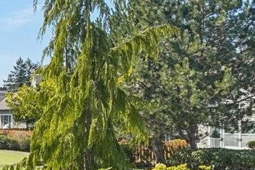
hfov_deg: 20.6
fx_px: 538
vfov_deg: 17.8
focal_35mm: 76
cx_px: -177
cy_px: 140
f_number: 8
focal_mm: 16
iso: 1600
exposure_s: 1/1600
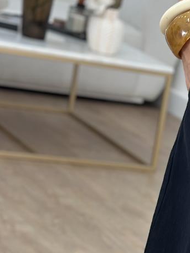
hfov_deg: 8.6
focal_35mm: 168
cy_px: 334
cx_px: 296
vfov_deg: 11.4
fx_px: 1229
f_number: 1.78
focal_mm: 6.86
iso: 64
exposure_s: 1/100
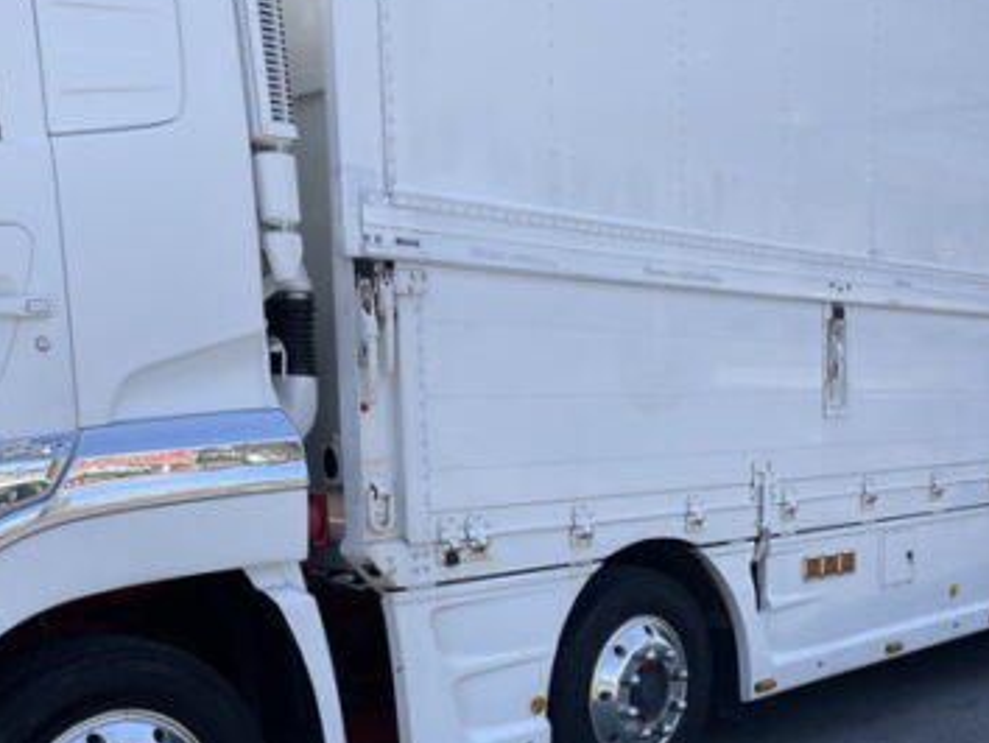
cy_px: 628
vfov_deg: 29.9
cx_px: 620
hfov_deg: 40.1
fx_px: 1344
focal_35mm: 47
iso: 32
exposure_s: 1/1490
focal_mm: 4.2
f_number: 1.6
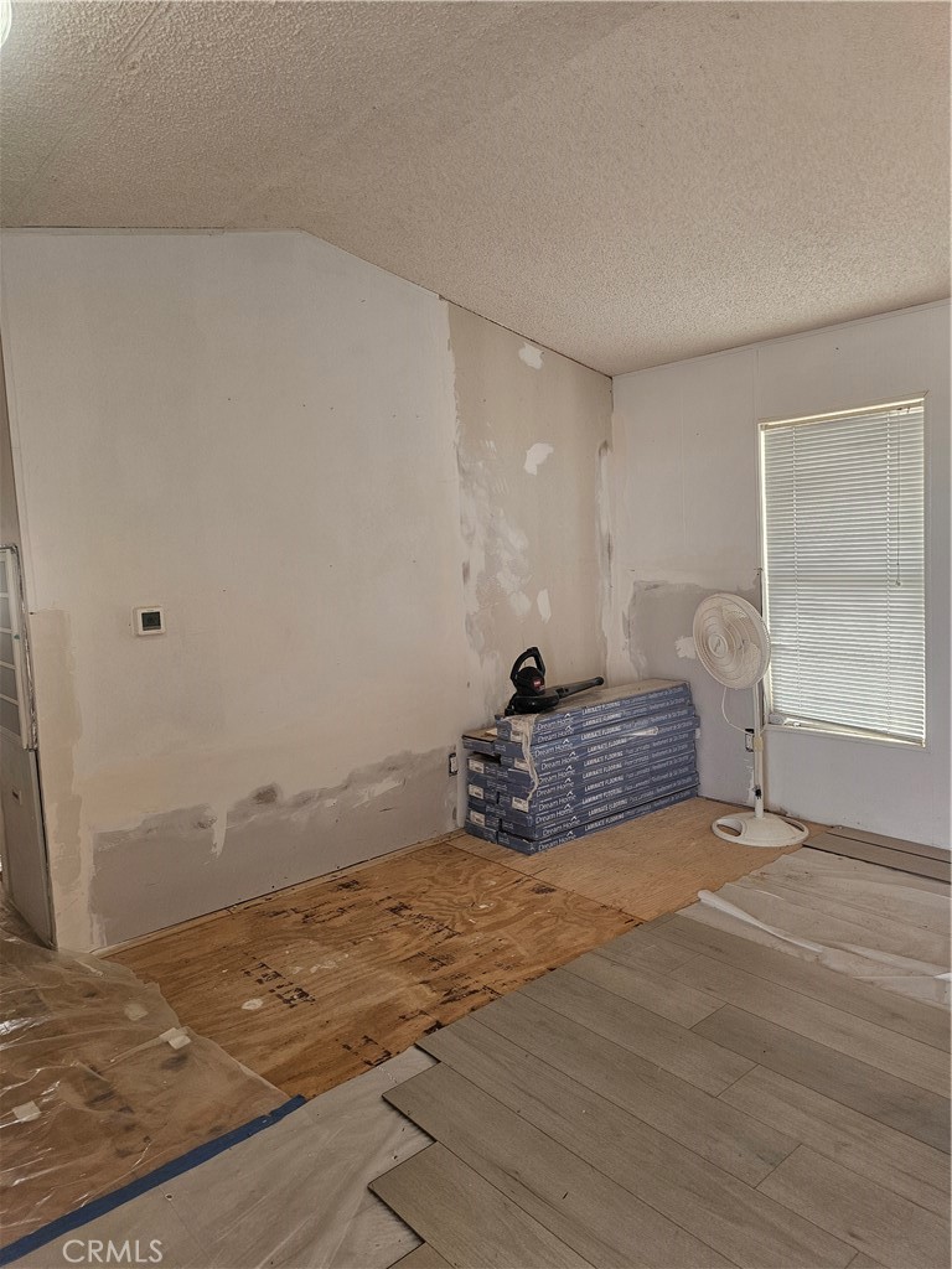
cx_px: 476
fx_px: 843
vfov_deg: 73.9
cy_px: 634
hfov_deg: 58.9
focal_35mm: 23
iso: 100
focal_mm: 6.3
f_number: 1.7
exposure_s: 1/120
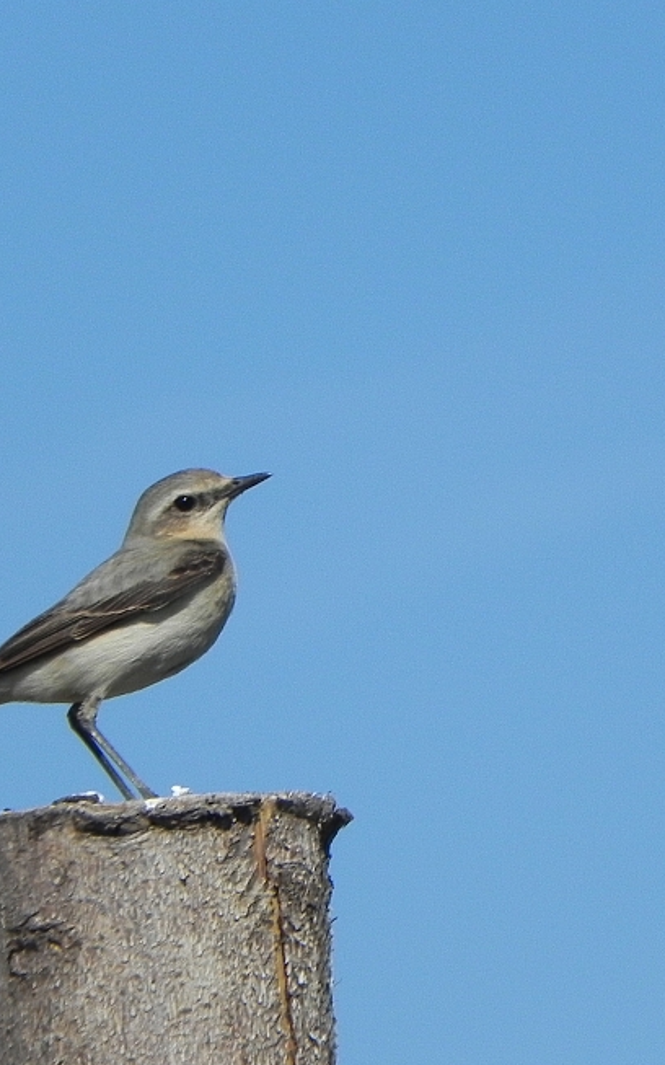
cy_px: 620
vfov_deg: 1.9
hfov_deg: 1.2
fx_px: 32687
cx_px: 394
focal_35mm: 1127
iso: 160
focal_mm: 120
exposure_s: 1/635
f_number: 8
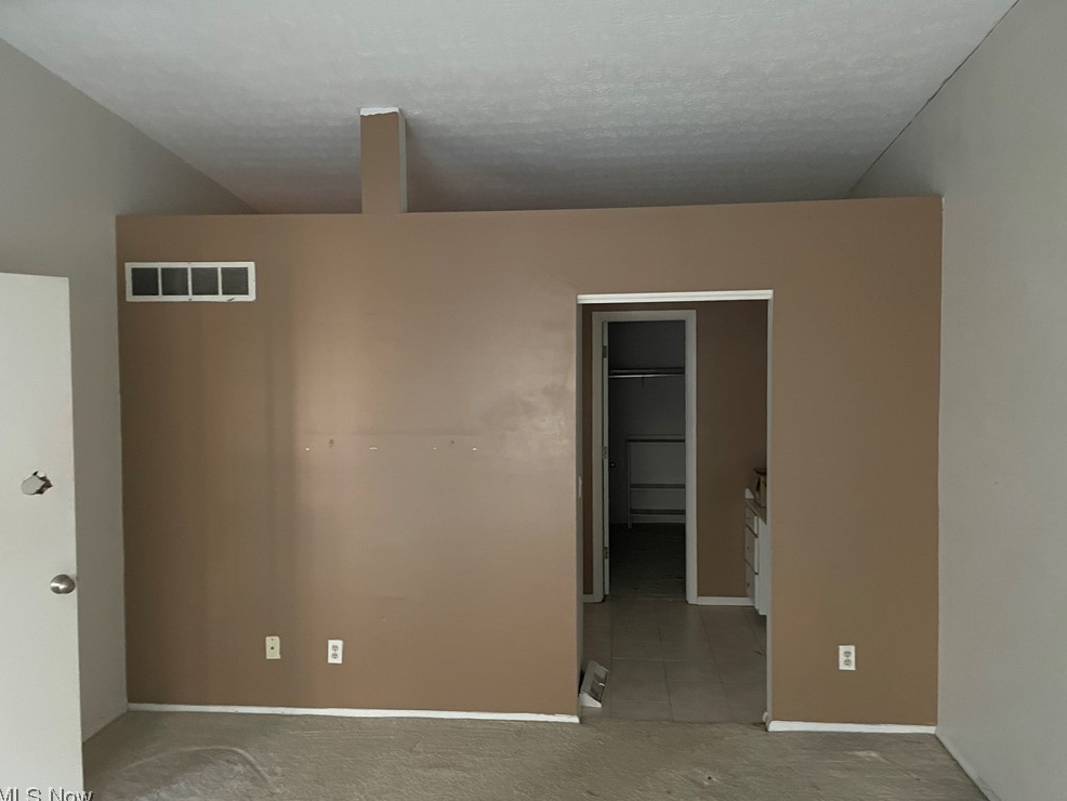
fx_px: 832
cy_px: 398
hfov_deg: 65.3
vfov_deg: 51.4
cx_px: 542
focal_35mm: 27
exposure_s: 1/30
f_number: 1.6
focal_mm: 4.2
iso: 800
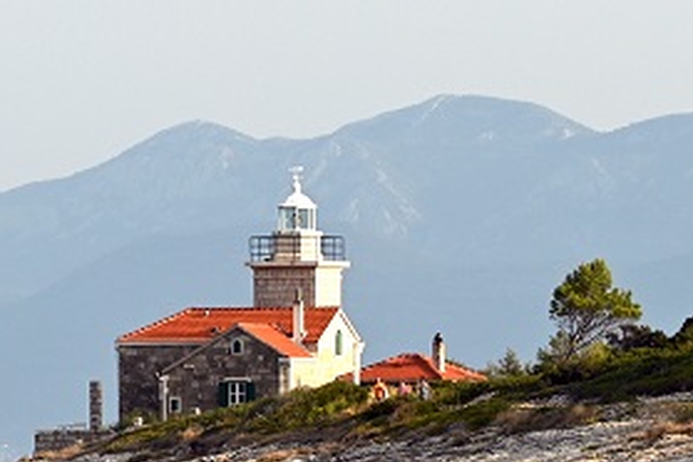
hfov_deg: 3.5
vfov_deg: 2.4
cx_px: 238
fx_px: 11203
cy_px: -76
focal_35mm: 582
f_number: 6.3
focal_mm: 125
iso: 100
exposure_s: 1/500
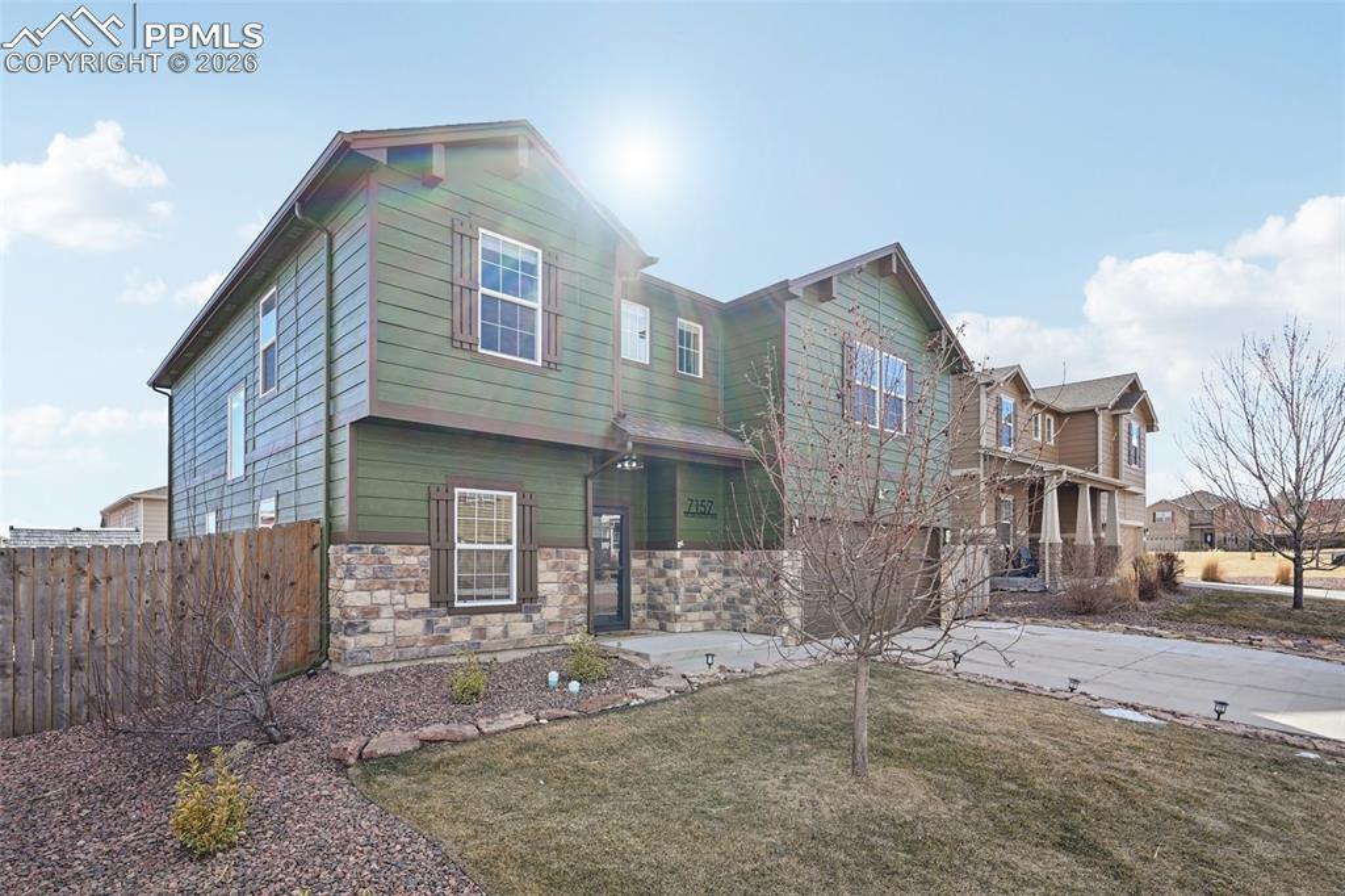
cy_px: 448
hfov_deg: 91.6
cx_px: 672
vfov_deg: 68.8
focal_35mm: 18
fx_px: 654
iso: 64
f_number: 11
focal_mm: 17.5
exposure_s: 1/30
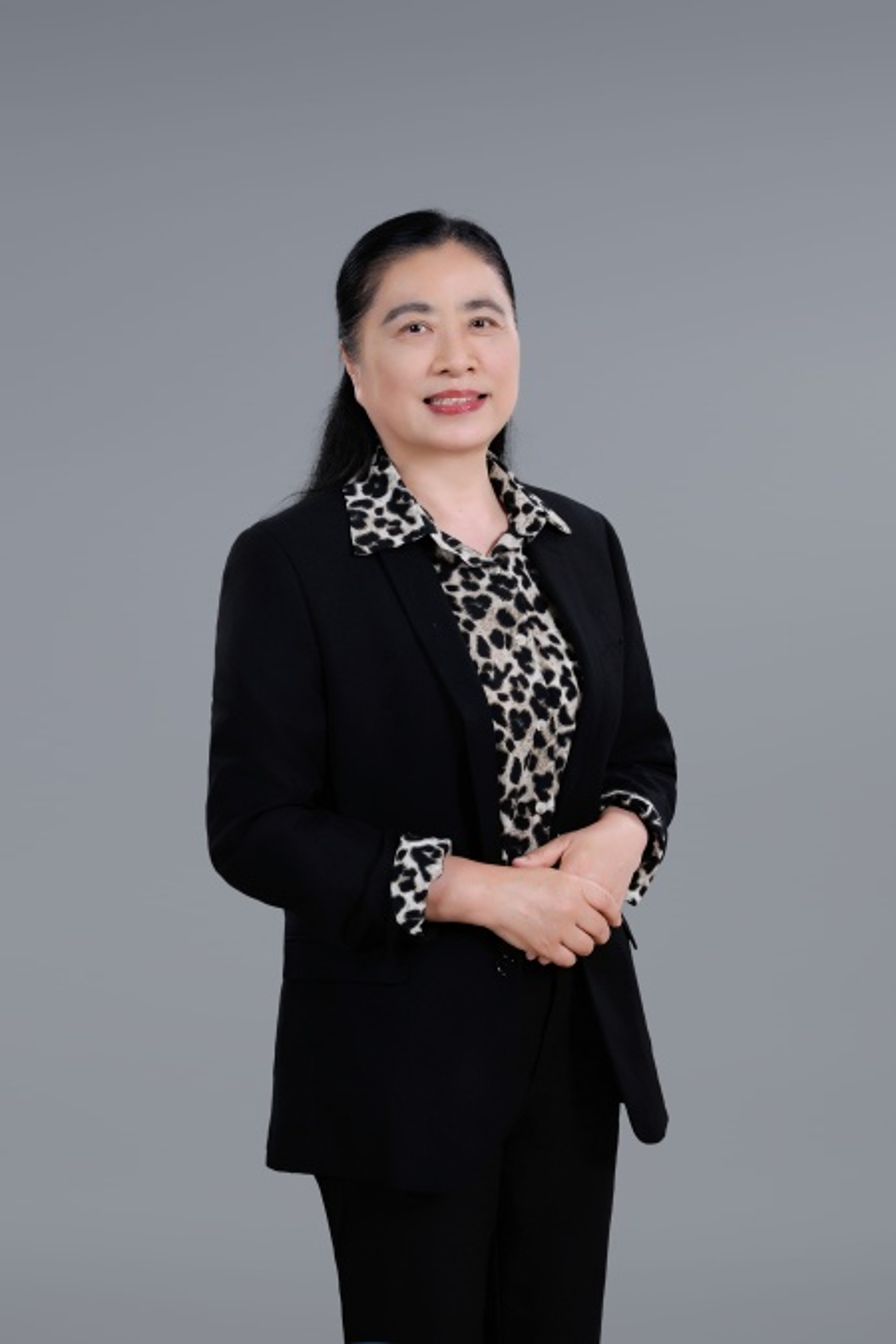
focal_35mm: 85
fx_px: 3173
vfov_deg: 23.9
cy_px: 672
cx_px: 448
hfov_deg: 16.1
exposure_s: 1/125
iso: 100
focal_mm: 85
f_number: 9
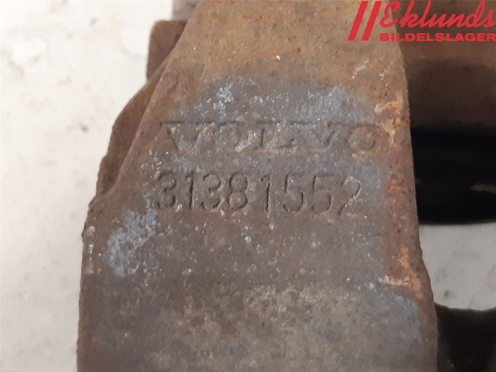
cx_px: 248
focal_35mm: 26
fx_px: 373
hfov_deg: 67.3
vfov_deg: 53.1
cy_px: 186
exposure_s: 1/25
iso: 320
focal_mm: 3.93
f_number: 1.7
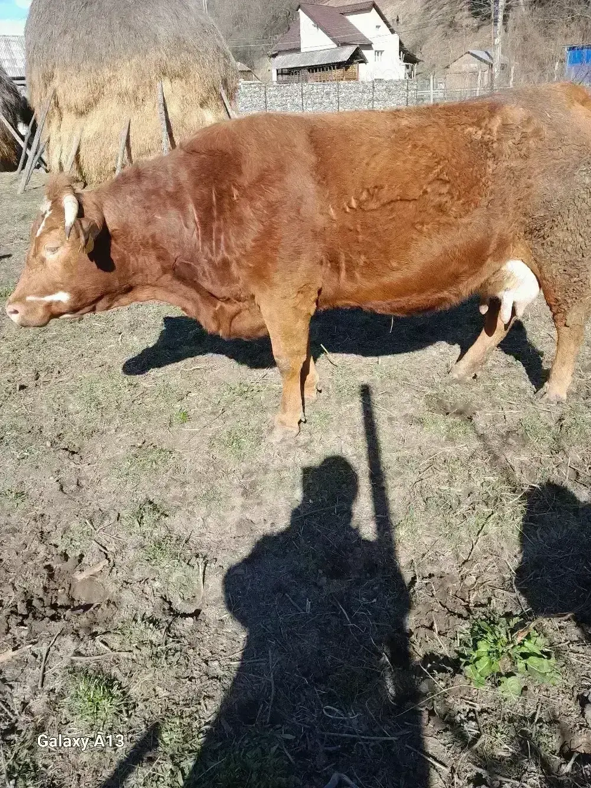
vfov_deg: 65.3
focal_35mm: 27
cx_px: 296
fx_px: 615
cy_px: 394
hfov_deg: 51.4
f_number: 1.8
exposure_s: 1/256
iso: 40
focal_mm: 4
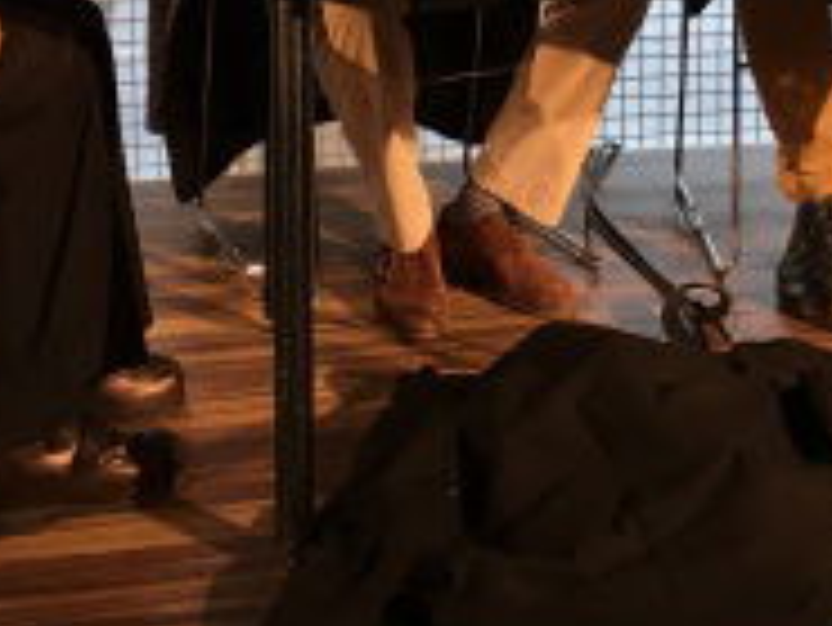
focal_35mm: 78
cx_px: 616
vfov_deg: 18.0
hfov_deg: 24.7
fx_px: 1876
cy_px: -133
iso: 25
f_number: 2.2
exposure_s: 1/33
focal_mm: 4.15
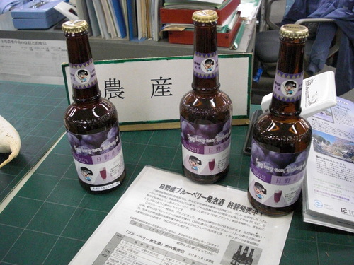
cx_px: 177
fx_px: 368
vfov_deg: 39.7
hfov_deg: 51.4
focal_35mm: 36
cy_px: 132
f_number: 2.8
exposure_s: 1/125
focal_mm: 6.3
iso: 800
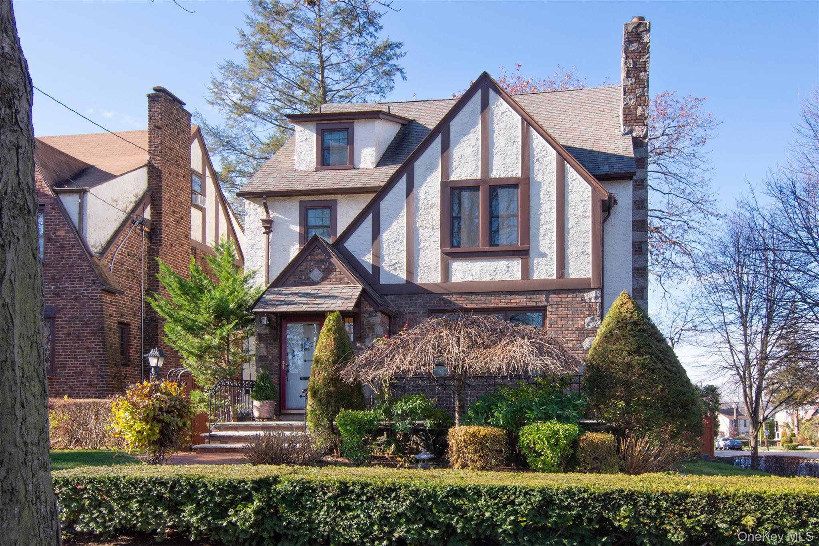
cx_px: 410
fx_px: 648
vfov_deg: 45.6
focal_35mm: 28
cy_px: 273
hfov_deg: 64.6
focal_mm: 19
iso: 640
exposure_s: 1/200
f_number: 11
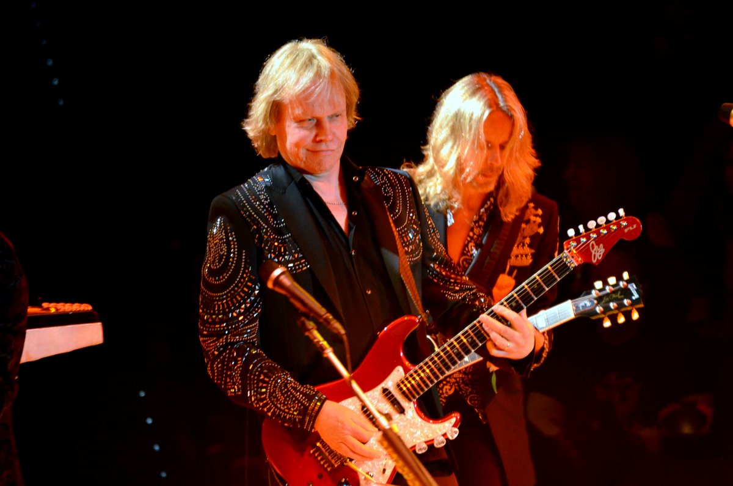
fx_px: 9144
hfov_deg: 4.6
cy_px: 243
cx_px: 366
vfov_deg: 3.0
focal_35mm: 450
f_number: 5.6
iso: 1600
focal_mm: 300
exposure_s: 1/100
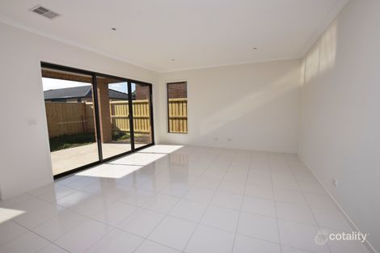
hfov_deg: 100.4
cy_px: 126
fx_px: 158
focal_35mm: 15
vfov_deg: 77.3
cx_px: 190
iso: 100
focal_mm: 10
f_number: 7.1
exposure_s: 1/200
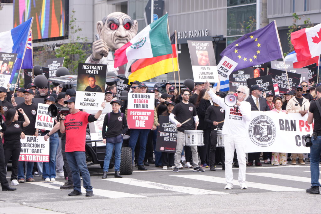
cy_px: 107
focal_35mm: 202
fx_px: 1801
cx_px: 160
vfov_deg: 6.8
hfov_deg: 10.2
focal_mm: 135
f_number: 6.3
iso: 100
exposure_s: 1/100
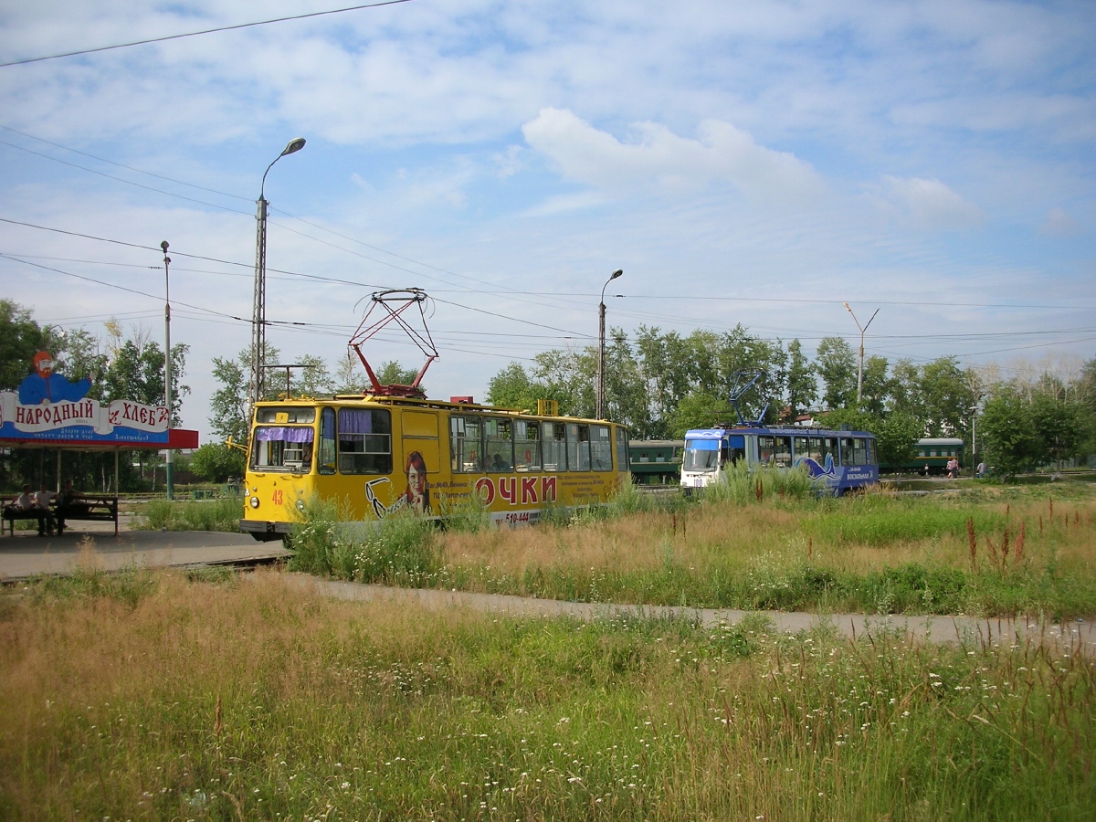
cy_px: 411
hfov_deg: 52.6
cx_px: 548
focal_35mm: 35
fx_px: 1108
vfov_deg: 40.7
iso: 50
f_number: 8.5
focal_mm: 5.8
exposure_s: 1/94.6
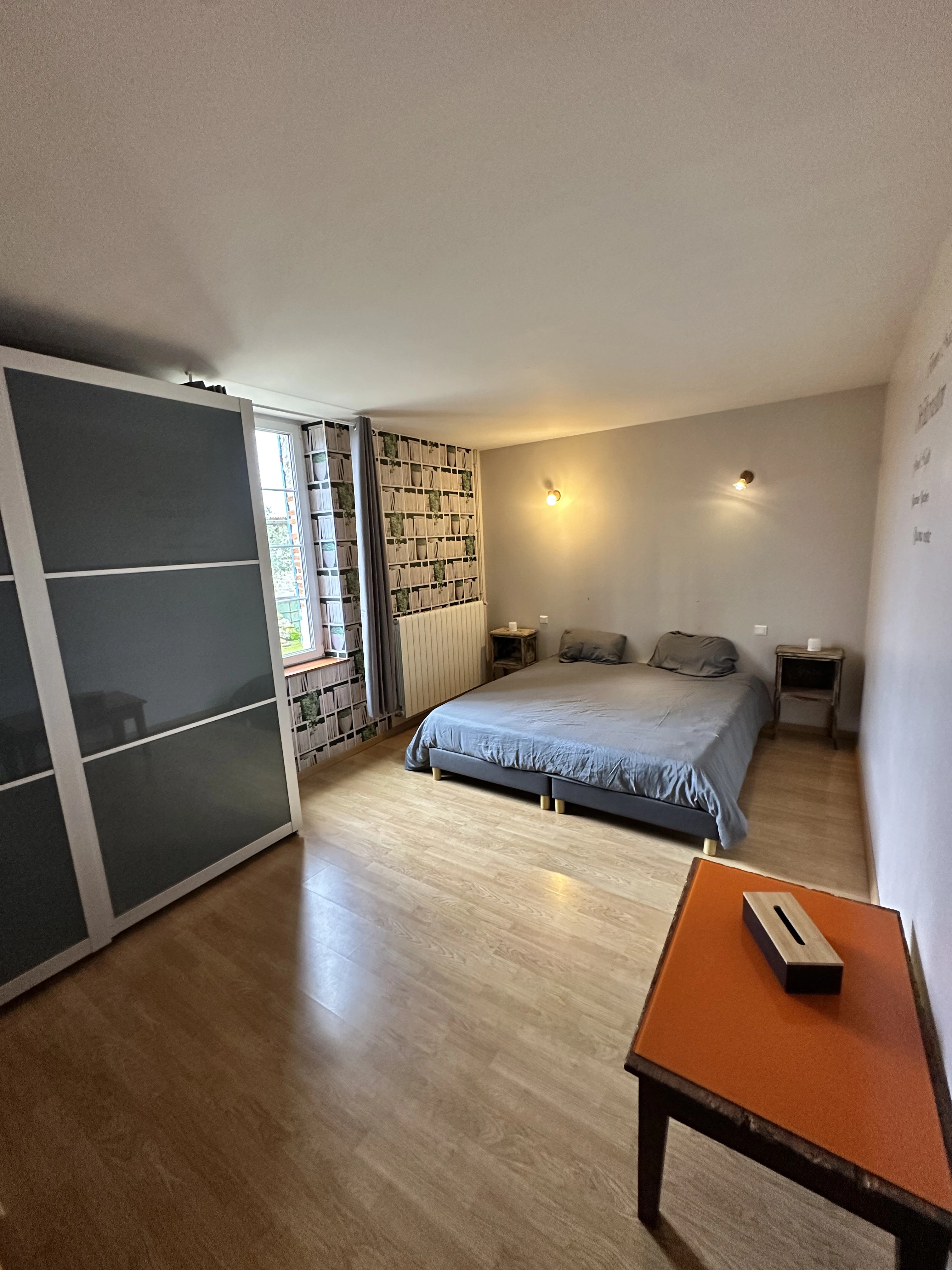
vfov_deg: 102.1
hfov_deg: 85.7
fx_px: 513
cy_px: 635
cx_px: 476
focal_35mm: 14
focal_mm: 2.22
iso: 400
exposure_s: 1/60
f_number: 2.2
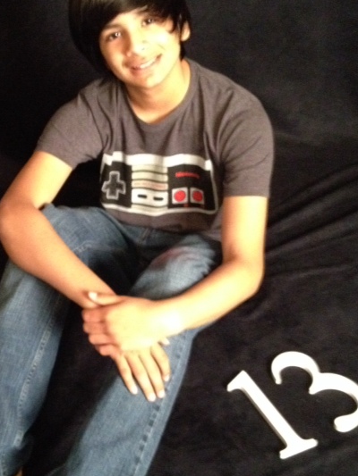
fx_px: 579
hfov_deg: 34.3
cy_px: 193
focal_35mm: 42
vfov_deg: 44.6
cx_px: 165
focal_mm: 4.28
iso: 800
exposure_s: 1/15
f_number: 2.4
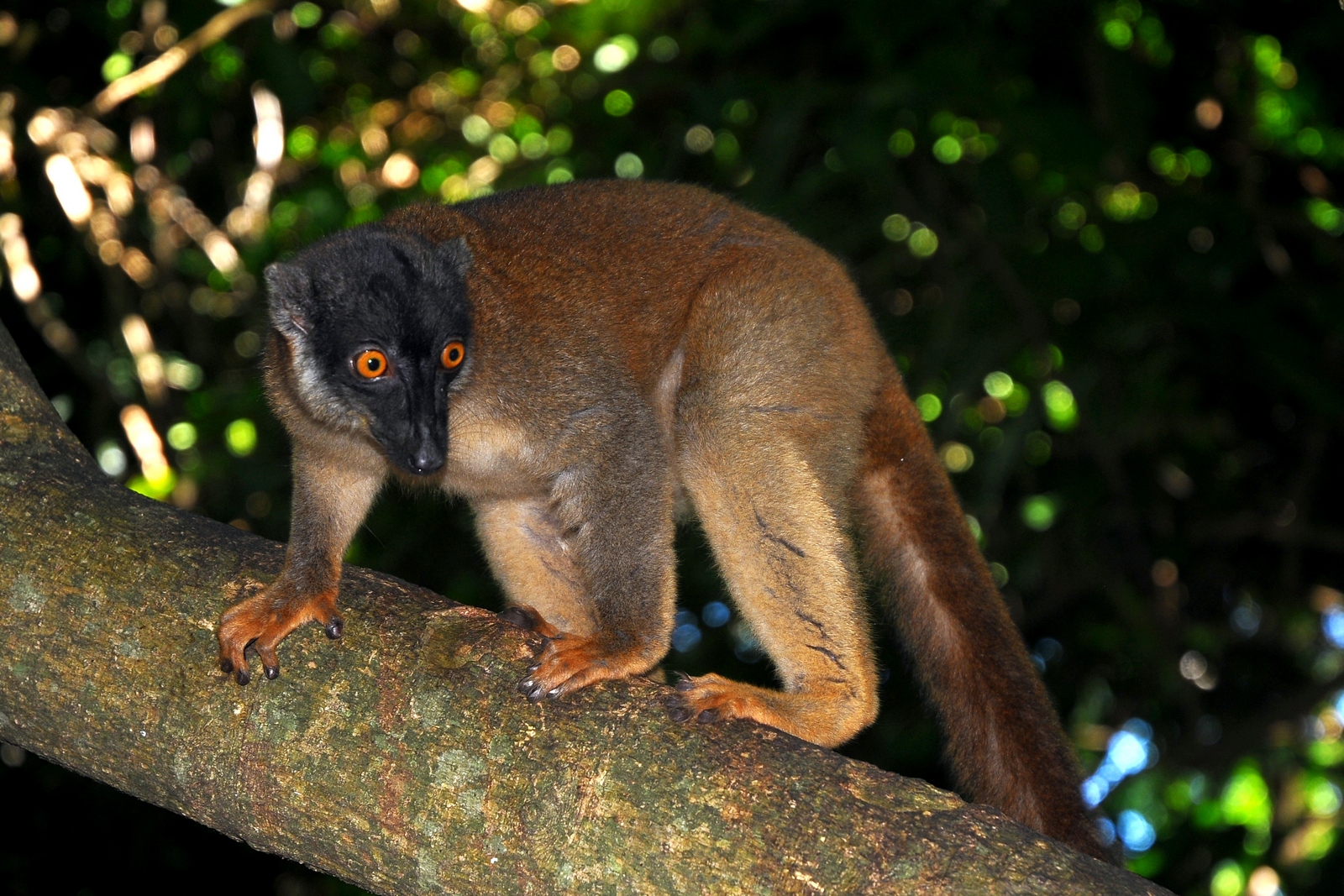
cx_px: 672
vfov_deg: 13.0
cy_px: 448
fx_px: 3920
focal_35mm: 105
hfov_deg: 19.5
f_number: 4.5
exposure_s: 1/60
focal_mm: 70
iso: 200
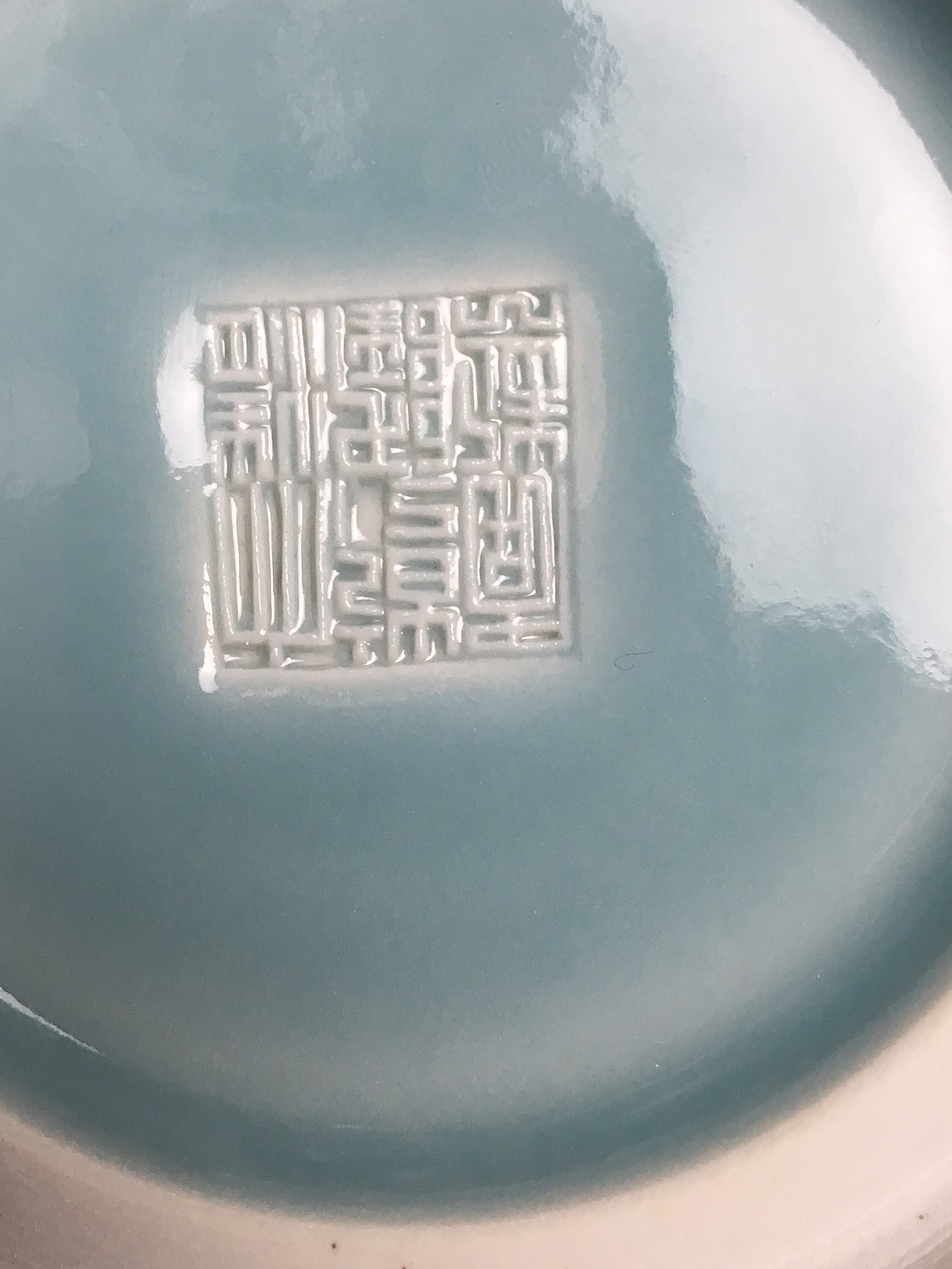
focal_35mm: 39
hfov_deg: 36.7
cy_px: 596
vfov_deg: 47.8
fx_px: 1430
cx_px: 402
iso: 25
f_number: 2.2
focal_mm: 4.15
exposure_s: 1/33
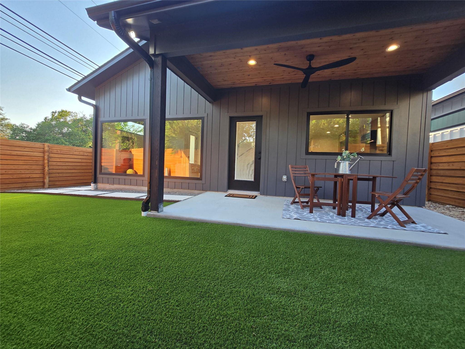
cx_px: 232
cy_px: 174
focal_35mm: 13
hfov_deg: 106.2
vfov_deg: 89.9
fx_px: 175
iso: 50
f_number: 2.2
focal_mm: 2.2
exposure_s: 1/120
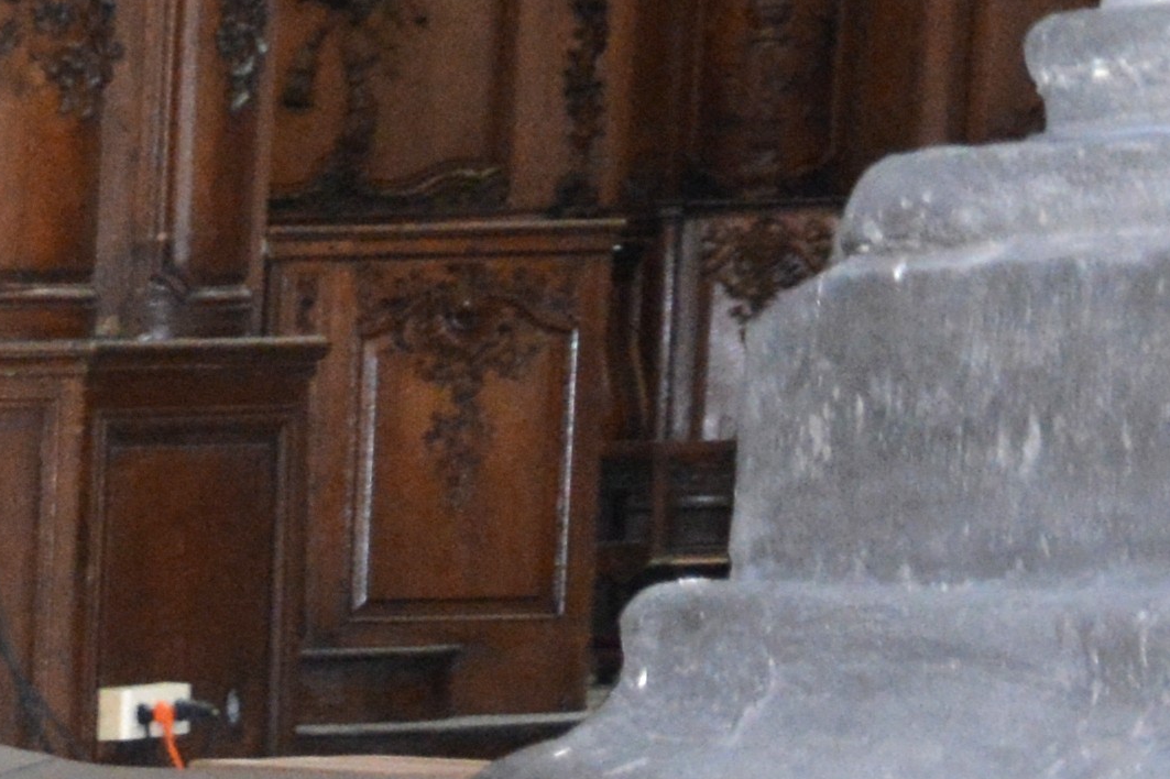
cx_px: -2030
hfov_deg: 7.0
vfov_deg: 4.9
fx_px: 8804
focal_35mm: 271
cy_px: 1826
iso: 2000
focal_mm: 32
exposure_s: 1/60
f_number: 4.2
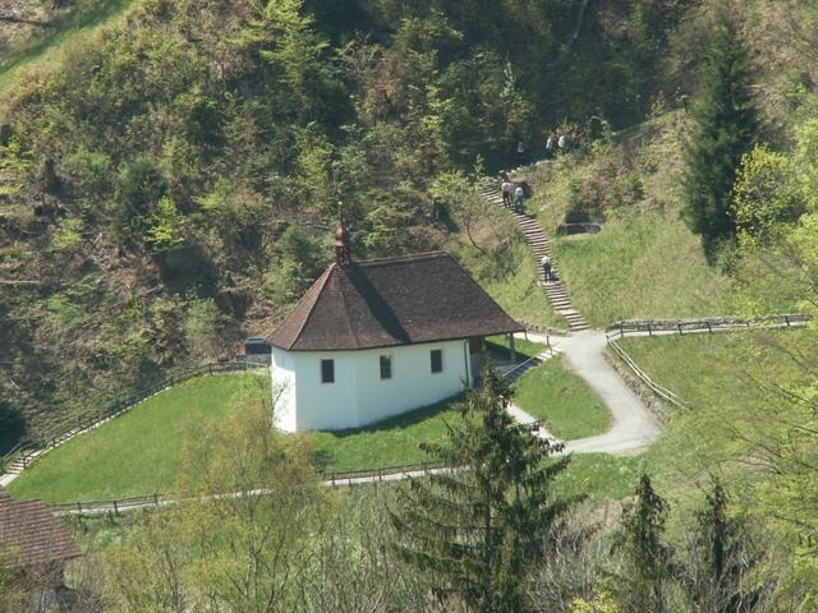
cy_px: 306
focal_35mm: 253
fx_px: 5979
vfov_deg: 5.9
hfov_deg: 7.8
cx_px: 409
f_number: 5.6
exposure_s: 1/100
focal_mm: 41.36
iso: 50
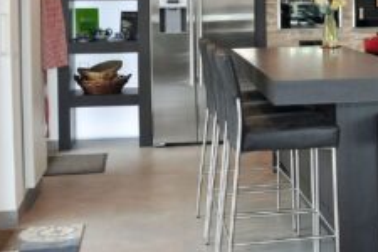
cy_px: -1
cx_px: 405
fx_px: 756
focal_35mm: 72
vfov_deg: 18.4
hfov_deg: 26.1
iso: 200
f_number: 4
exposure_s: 1/30
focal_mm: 18
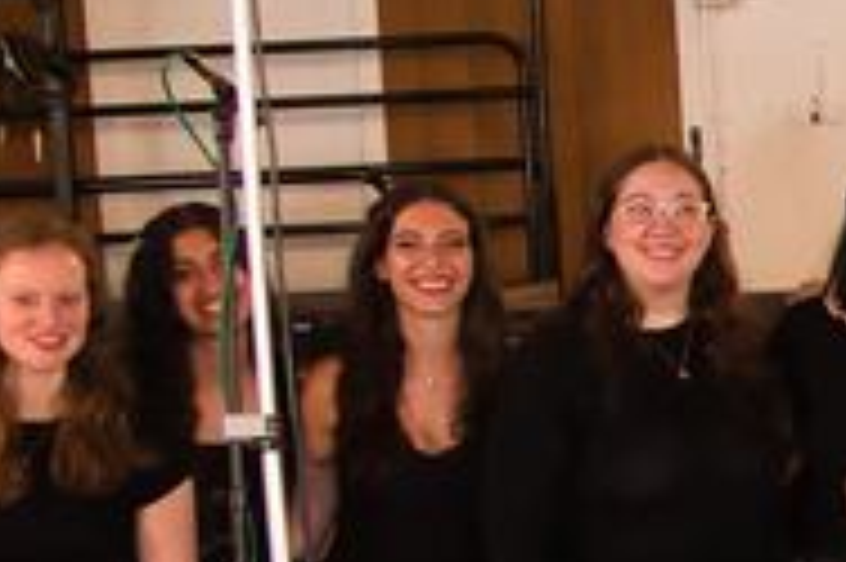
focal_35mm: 131
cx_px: 1692
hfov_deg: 13.4
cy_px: 477
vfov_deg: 10.4
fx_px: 3076
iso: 1000
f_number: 4
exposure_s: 1/80
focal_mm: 24
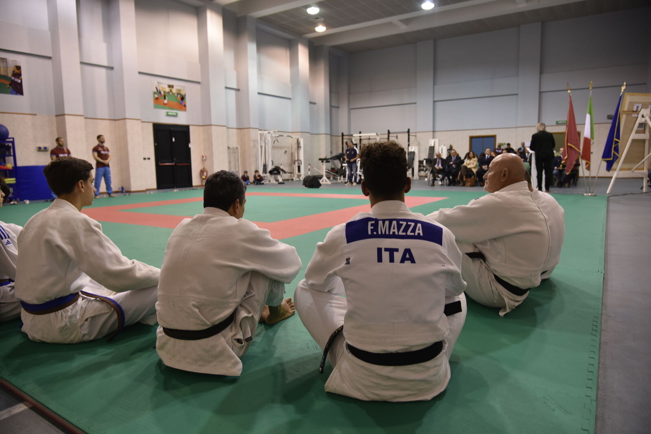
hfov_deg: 73.7
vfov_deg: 53.2
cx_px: 326
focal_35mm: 24
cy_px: 217
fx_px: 434
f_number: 4
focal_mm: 24
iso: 450
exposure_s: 1/60
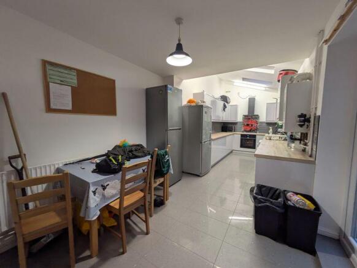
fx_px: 144
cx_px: 178
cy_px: 134
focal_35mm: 14
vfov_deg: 85.7
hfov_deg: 102.0
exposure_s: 1/25
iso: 62
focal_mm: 1.83
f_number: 2.2
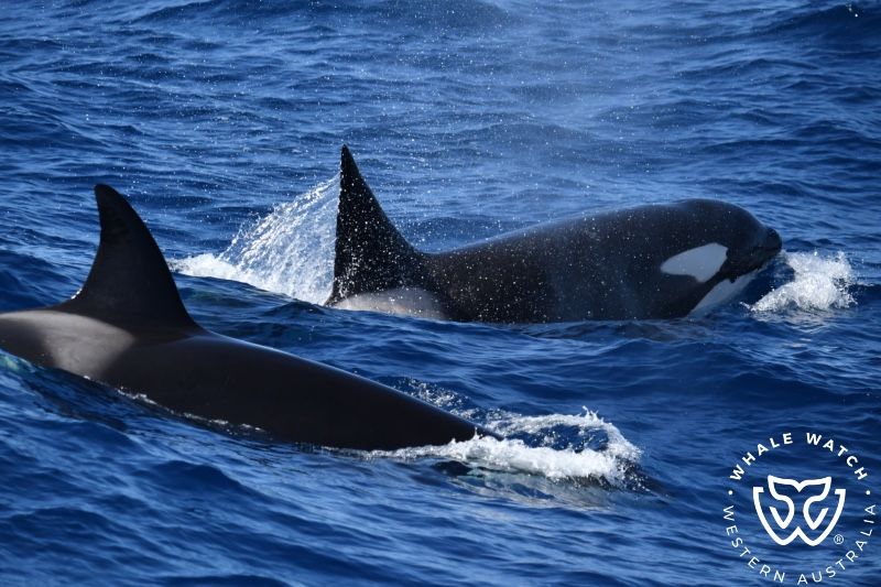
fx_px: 9542
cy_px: 294
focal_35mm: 390
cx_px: 440
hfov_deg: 5.3
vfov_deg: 3.5
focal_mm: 390
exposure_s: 1/8000
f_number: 6
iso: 1400
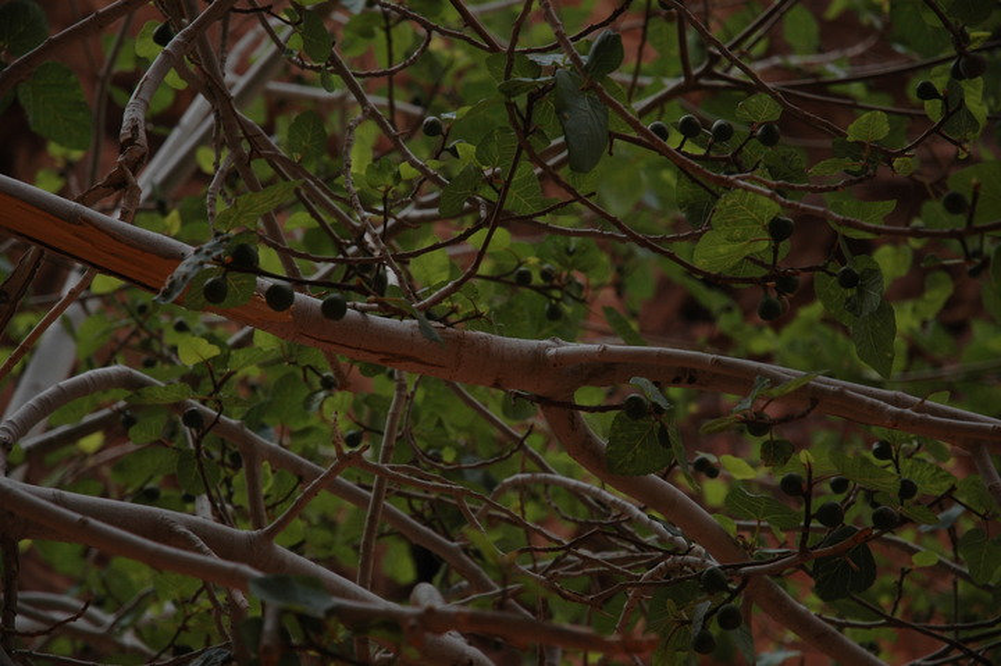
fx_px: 2917
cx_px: 500
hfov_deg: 19.5
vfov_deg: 13.0
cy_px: 333
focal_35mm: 105
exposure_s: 1/200
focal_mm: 70
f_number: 4.5
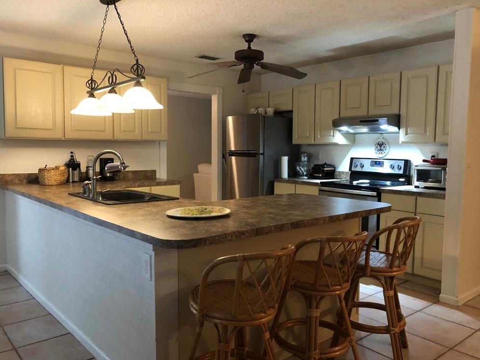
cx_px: 247
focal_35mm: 29
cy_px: 180
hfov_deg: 61.6
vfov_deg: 48.2
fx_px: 402
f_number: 1.8
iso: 100
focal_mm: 3.99
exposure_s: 1/11
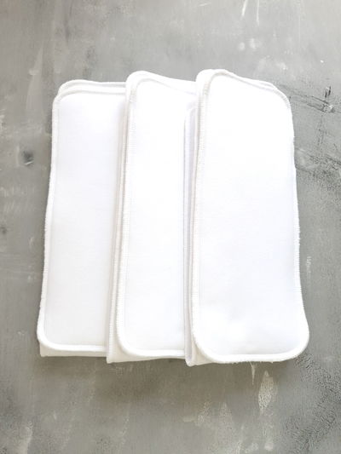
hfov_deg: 58.9
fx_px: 302
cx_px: 170
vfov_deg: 73.9
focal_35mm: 23
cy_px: 227
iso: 500
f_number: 1.8
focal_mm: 5.54
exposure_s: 1/1500
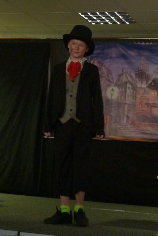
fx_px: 632
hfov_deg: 14.3
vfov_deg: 21.2
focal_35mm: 96
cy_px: 91
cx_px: 83
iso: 400
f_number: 4.1
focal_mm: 11
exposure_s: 1/8
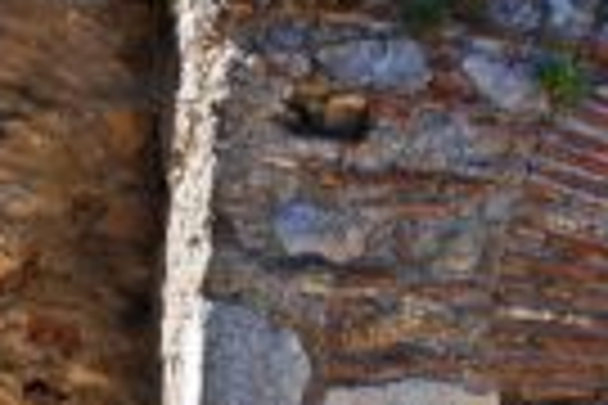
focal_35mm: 163
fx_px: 2753
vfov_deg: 8.2
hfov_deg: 11.1
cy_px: 648
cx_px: 1344
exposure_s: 1/250
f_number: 8
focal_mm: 23
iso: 100
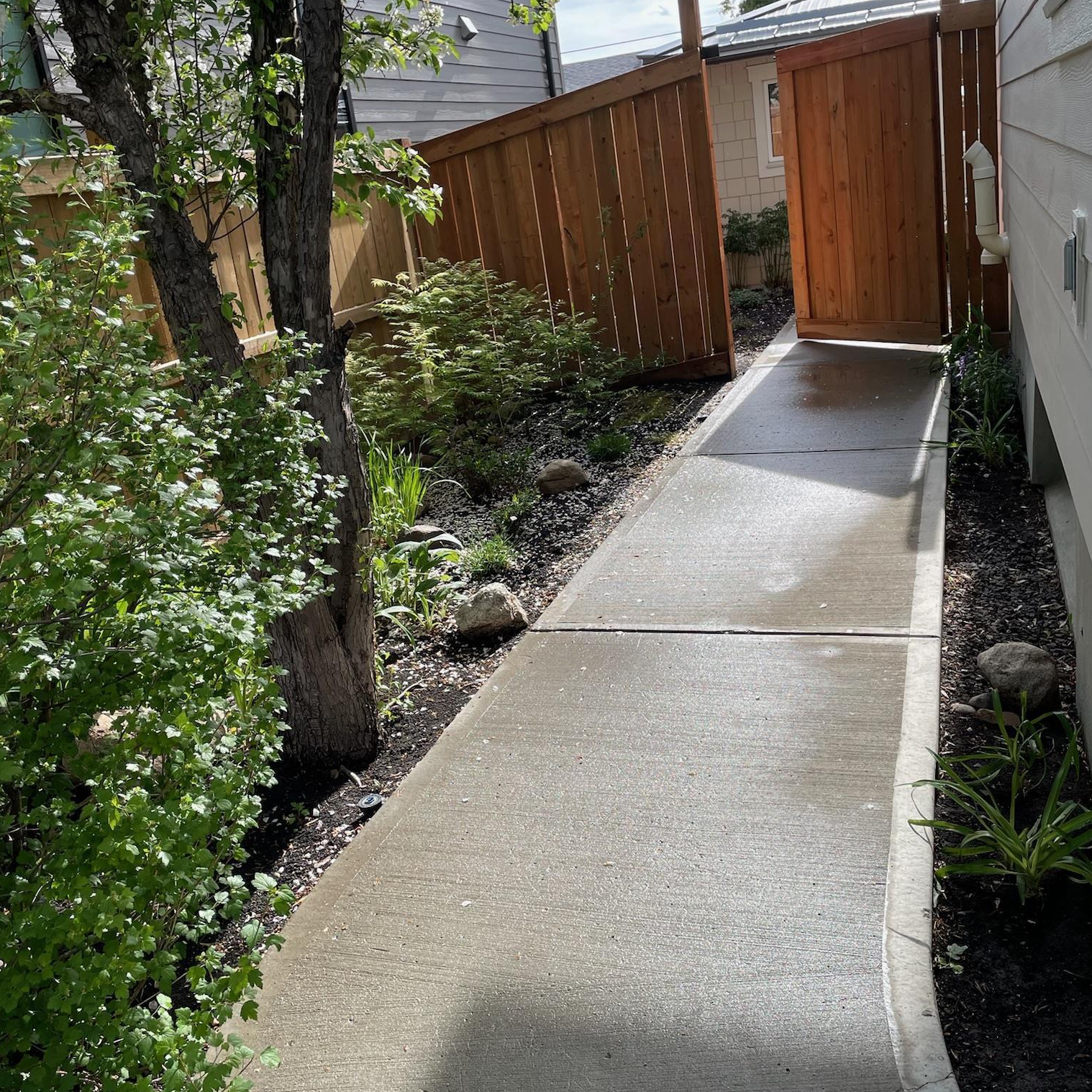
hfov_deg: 52.5
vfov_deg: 52.4
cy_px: 486
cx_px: 549
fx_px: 1106
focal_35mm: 31
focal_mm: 4.2
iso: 32
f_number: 1.6
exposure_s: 1/1082
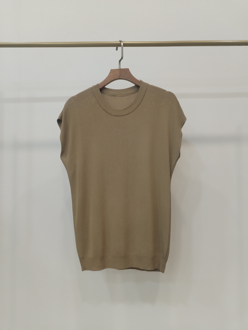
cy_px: 165
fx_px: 277
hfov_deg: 48.2
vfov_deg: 61.7
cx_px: 124
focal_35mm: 29
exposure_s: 1/60
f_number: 1.8
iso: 330
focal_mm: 4.75
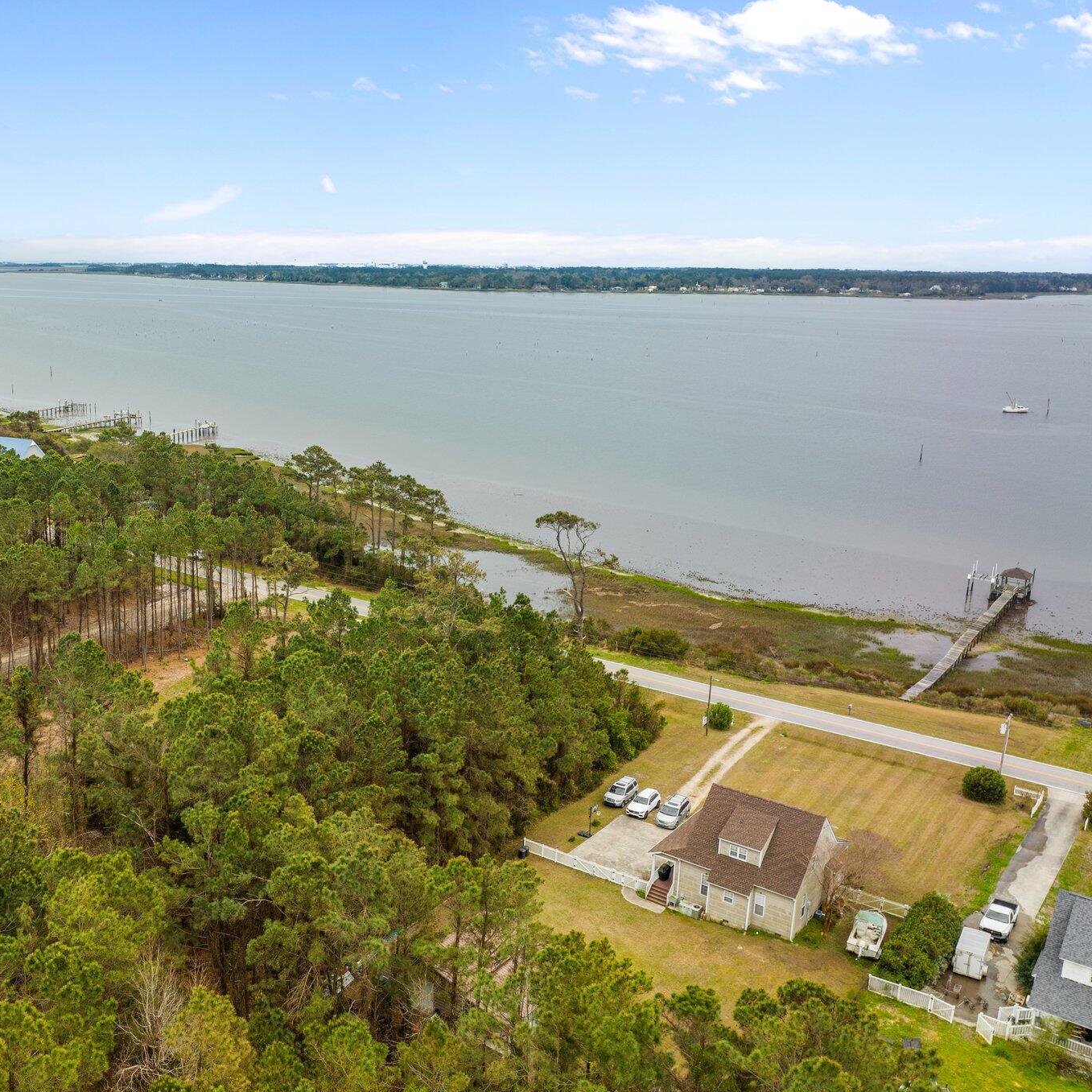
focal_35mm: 32
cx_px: 332
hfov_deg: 49.9
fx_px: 1142
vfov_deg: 51.1
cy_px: 539
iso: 100
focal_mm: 12.29
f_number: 3.5
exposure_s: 1/240
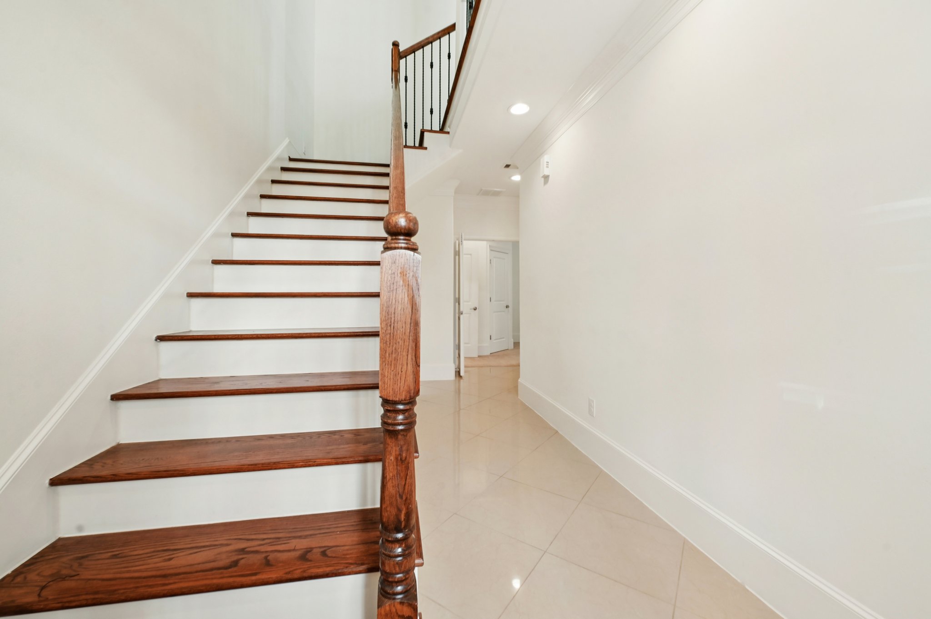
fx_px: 362
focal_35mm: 14
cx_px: 466
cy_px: 310
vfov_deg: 81.1
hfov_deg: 104.3
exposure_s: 1/15
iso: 400
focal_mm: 14
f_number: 8
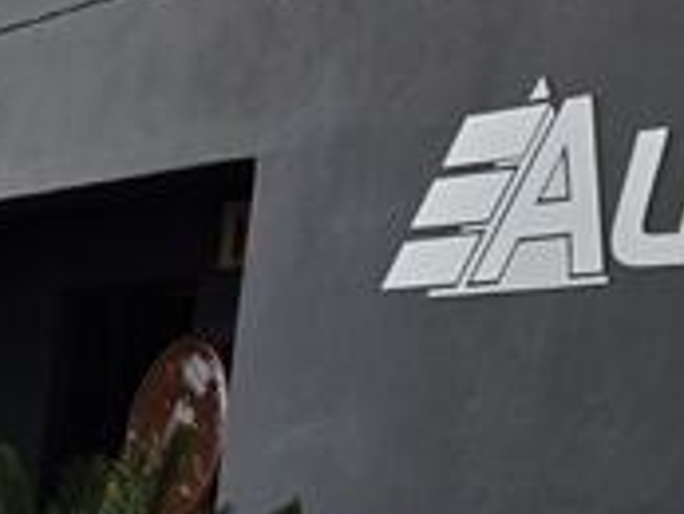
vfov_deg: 10.3
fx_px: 2689
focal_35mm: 136
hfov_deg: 10.7
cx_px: -1289
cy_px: 929
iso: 80
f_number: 1.7
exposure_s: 1/1794
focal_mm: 6.25
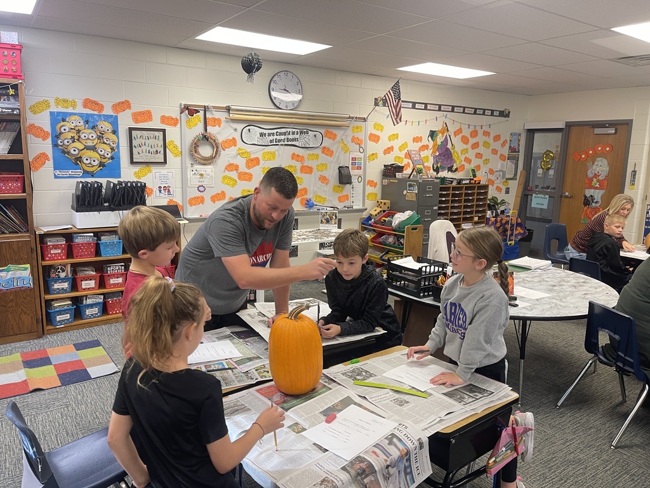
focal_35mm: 25
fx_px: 469
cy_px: 244
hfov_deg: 69.4
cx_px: 325
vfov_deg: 54.9
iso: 80
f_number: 1.6
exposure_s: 1/60
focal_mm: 5.1
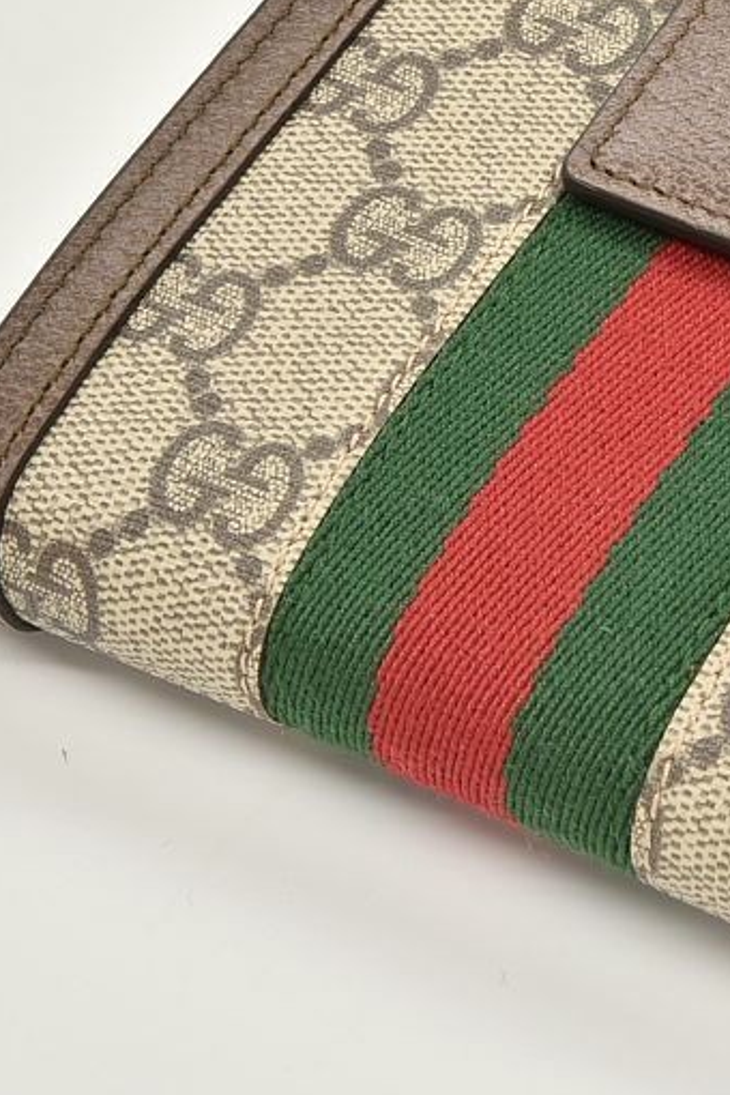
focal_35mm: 206
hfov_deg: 6.6
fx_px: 6265
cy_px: 421
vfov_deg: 10.0
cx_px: 718
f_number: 22
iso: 200
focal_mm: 105
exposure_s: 1/8
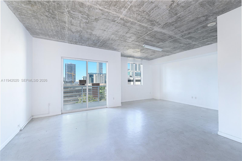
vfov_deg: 81.1
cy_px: 80
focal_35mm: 14
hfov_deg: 104.3
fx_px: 94
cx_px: 121
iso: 100
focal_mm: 14
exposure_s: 1/200
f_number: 7.1
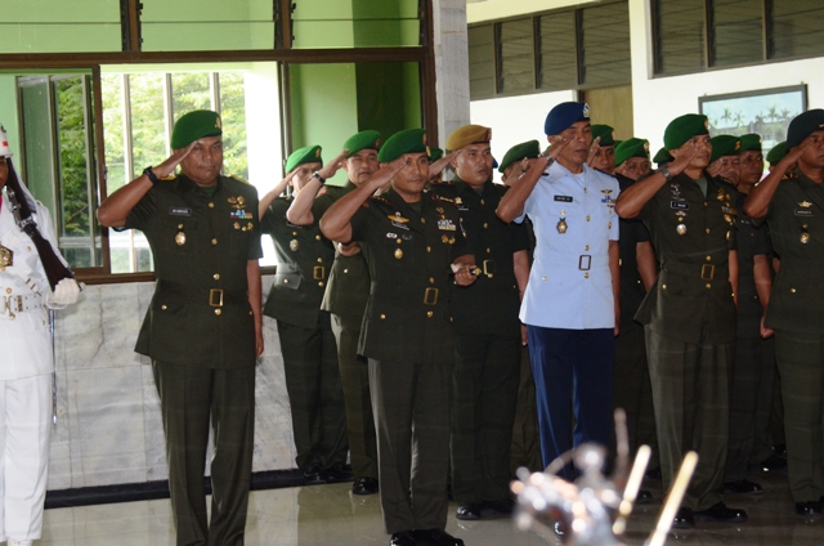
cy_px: 273
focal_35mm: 117
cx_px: 412
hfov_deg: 17.5
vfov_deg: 11.7
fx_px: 2673
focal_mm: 78
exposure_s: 1/60
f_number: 5.6
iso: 1250
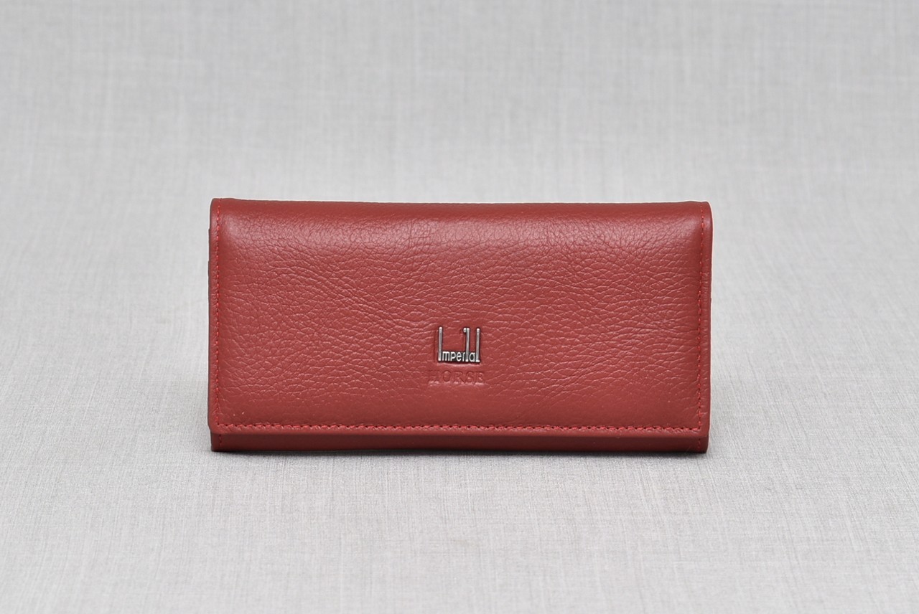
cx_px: 460
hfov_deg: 24.6
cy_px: 307
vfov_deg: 16.6
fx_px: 2108
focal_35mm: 82
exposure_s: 1/60
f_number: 5.6
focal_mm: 55
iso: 100
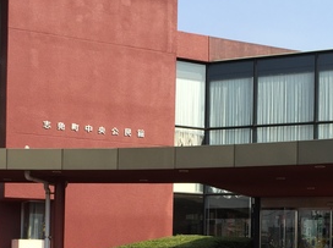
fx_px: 615
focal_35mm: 64
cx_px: 185
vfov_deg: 22.1
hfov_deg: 30.3
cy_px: 239
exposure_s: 1/1364
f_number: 2.2
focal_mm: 4.15
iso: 32
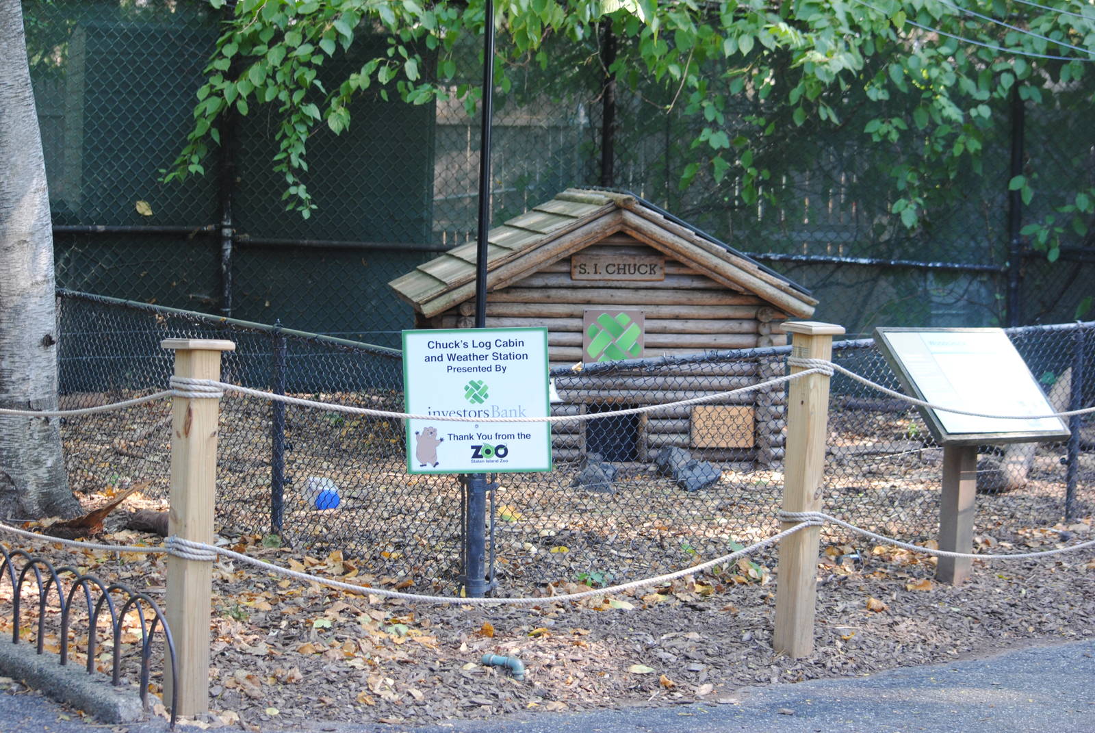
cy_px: 366
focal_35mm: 82
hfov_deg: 24.6
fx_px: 2512
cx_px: 548
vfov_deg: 16.6
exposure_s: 1/30
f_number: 4.5
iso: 250
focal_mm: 55
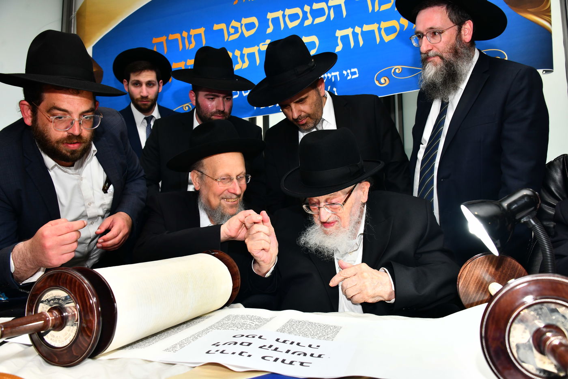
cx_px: 284
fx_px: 442
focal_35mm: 28
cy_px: 190
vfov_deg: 46.4
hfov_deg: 65.5
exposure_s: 1/160
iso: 640
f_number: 5.6
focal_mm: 28
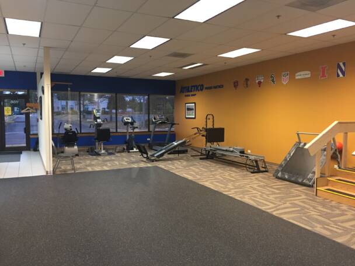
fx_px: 297
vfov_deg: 48.2
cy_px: 133
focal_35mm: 29
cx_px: 178
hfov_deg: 61.7
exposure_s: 1/30
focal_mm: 4.15
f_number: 2.2
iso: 160
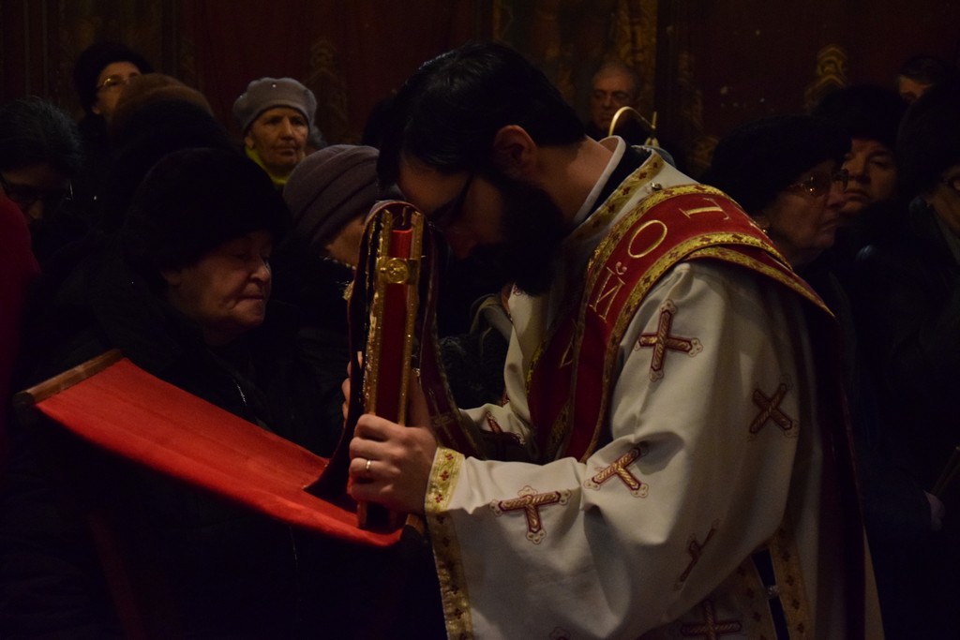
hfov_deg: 26.0
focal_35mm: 78
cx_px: 480
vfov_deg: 17.5
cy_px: 320
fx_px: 2080
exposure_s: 1/80
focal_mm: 52
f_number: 5
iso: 3200
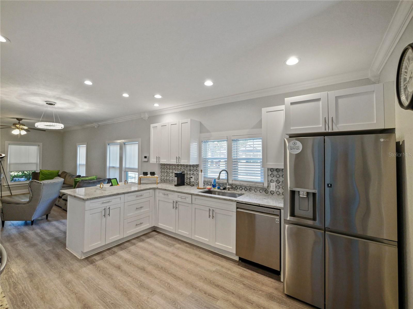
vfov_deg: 85.6
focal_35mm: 14
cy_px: 154
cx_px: 206
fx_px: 167
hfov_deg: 102.1
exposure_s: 1/60
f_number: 4
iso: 2000
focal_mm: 7
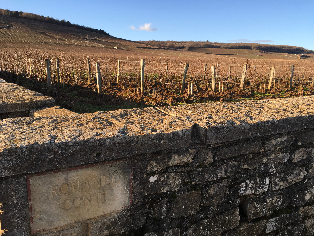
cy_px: 118
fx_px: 263
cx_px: 157
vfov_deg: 48.2
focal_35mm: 29
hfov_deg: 61.7
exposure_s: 1/553
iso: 25
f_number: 2.2
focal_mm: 4.15
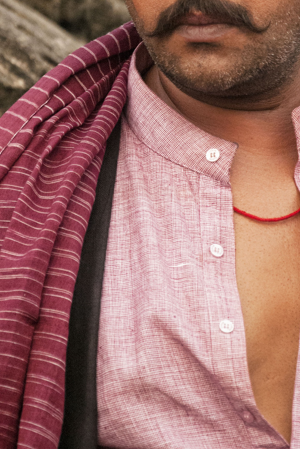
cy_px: 104
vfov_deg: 6.6
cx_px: 186
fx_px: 3867
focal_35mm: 310
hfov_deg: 4.4
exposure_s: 1/400
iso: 800
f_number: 5.6
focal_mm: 105
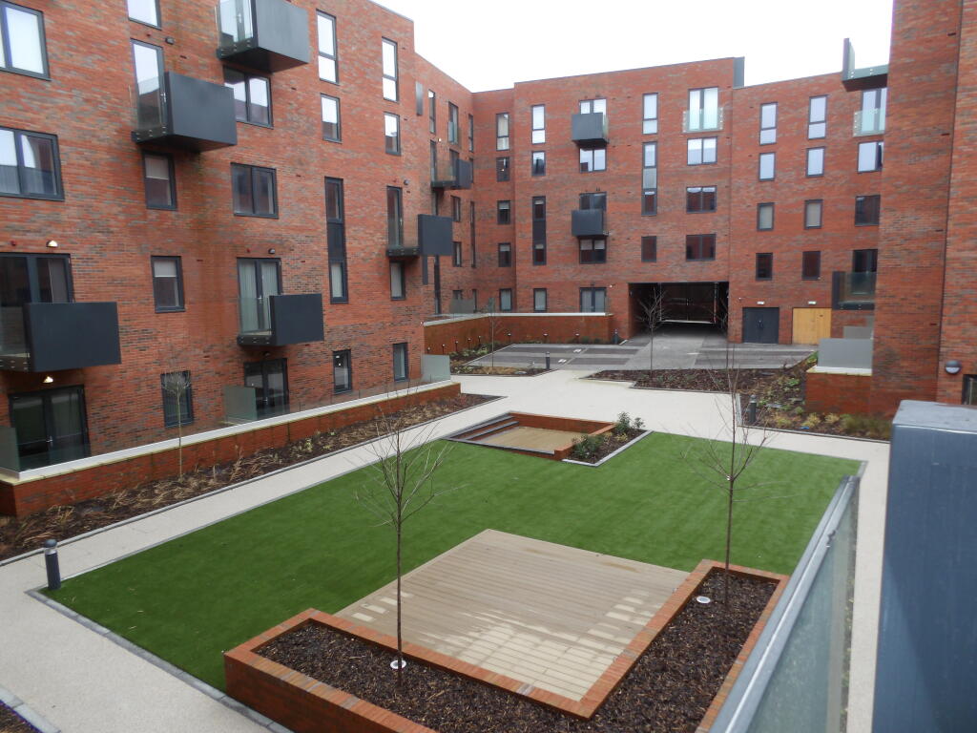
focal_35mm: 24
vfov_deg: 56.8
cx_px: 488
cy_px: 366
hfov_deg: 71.6
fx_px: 677
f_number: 4.1
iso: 132
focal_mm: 4.3
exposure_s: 1/30
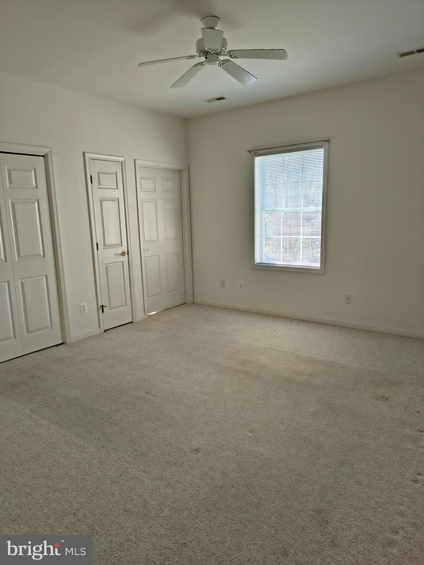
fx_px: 392
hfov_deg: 56.8
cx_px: 212
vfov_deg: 71.6
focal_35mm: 24
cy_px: 282
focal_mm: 5.56
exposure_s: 1/120
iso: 121
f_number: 1.8
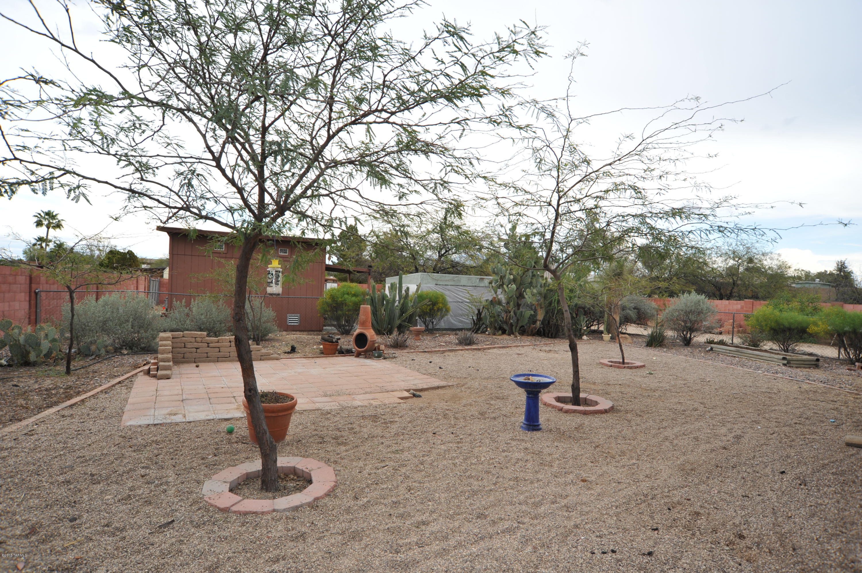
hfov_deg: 90.0
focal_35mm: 18
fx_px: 431
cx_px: 431
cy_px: 286
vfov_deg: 67.3
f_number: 9
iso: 320
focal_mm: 18
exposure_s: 1/250
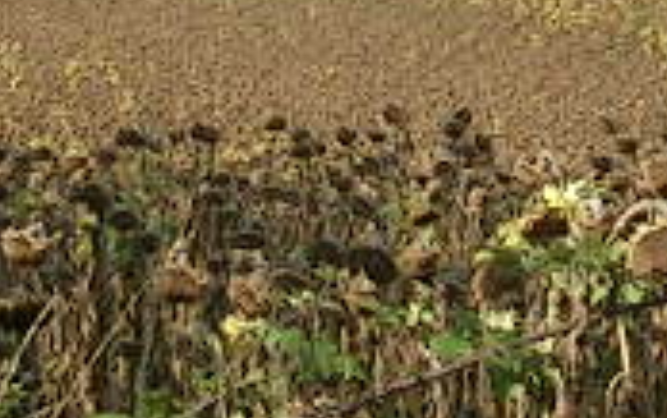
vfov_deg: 6.0
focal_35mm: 218
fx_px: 3965
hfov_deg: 9.6
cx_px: 299
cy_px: -180
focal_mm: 5.4
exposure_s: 1/276
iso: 50
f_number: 4.8
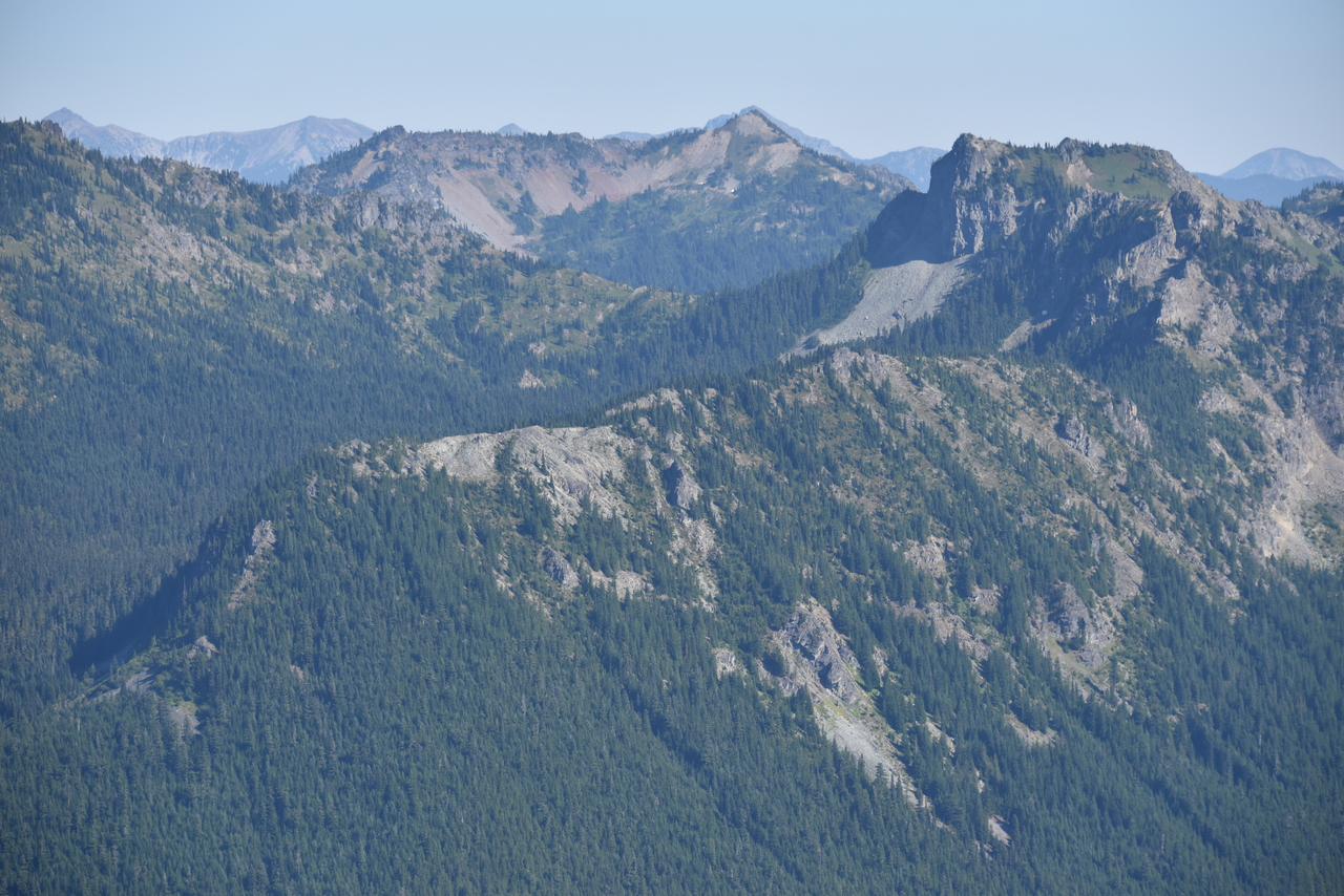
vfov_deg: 9.5
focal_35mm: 145
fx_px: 5414
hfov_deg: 14.2
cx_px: 672
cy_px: 448
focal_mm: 145
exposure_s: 1/320
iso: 100
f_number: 6.3
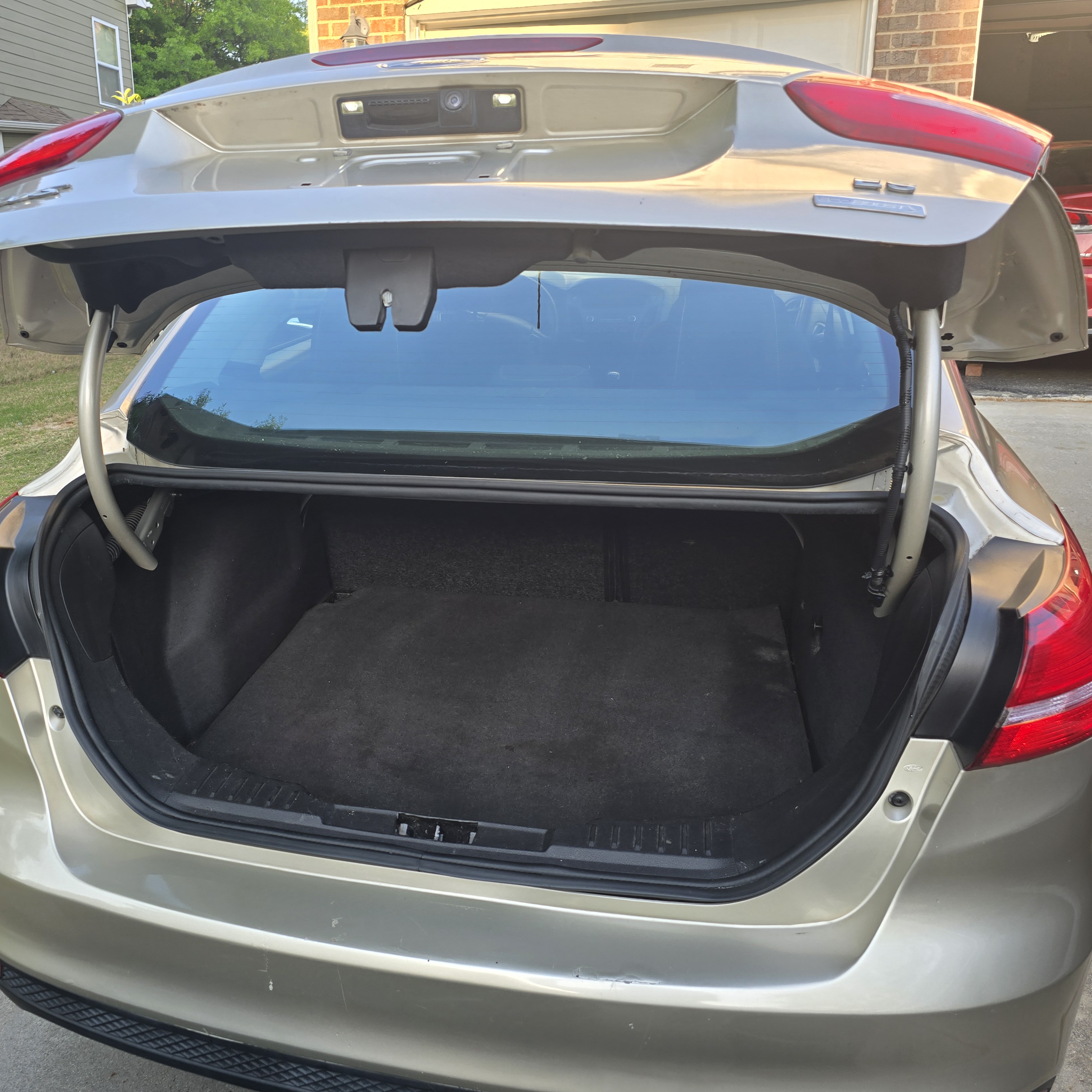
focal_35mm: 28
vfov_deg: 57.3
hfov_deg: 56.7
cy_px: 540
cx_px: 415
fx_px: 999
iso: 25
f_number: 1.7
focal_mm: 6.3
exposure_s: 1/180
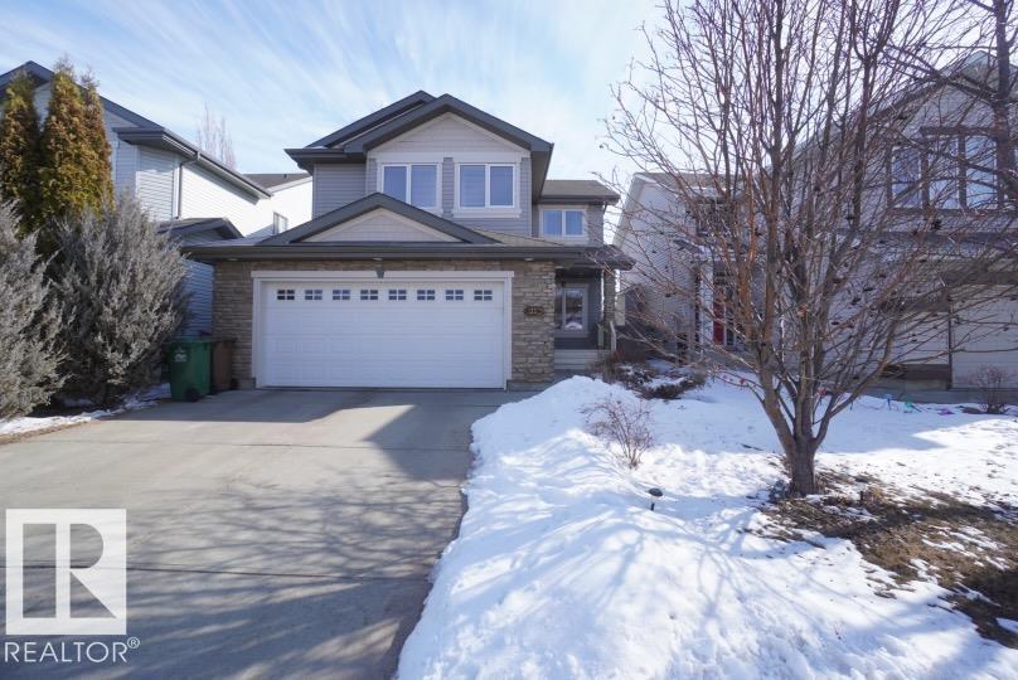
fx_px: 424
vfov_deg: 77.4
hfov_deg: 100.4
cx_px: 509
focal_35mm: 15
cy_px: 340
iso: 100
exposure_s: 1/160
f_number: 8
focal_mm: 10
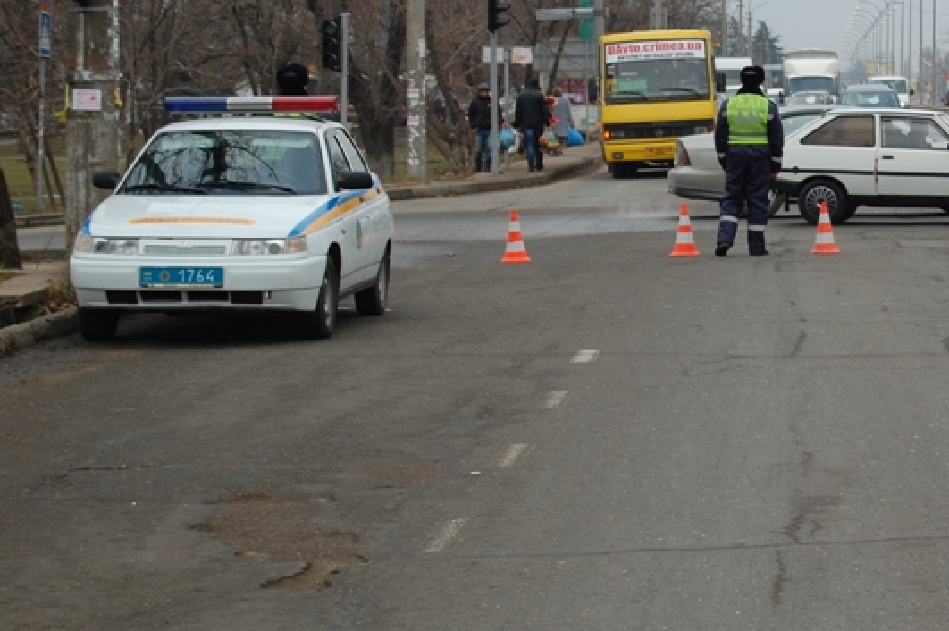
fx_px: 3683
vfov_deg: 9.8
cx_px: 799
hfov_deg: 14.6
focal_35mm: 140
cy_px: 186
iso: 200
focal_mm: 55
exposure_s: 1/160
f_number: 6.3
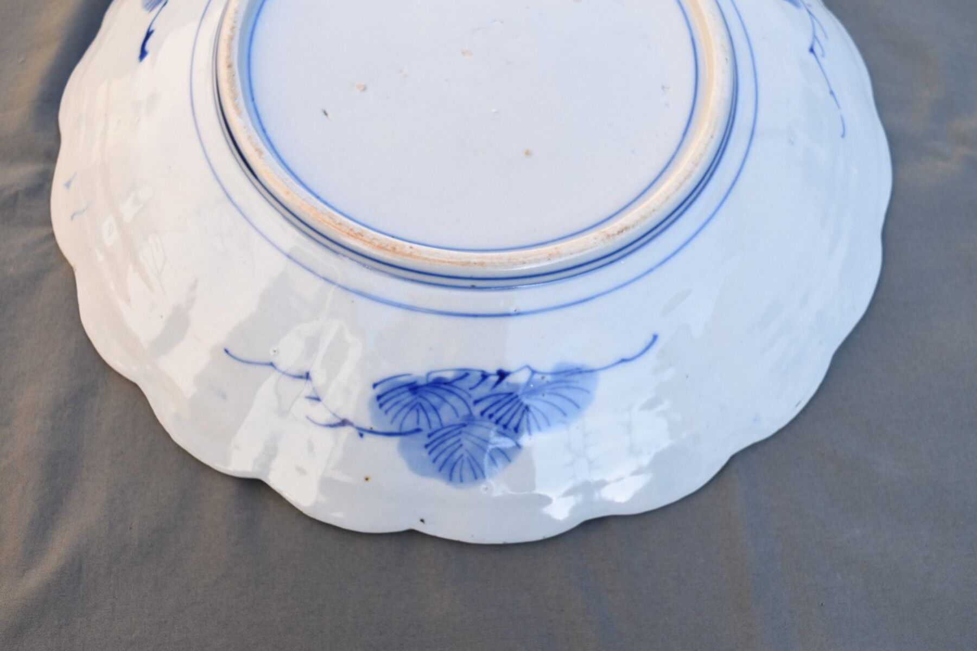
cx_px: 488
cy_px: 326
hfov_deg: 49.6
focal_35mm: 39
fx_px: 1058
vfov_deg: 34.2
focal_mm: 26
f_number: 5.6
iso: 125
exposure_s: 1/125
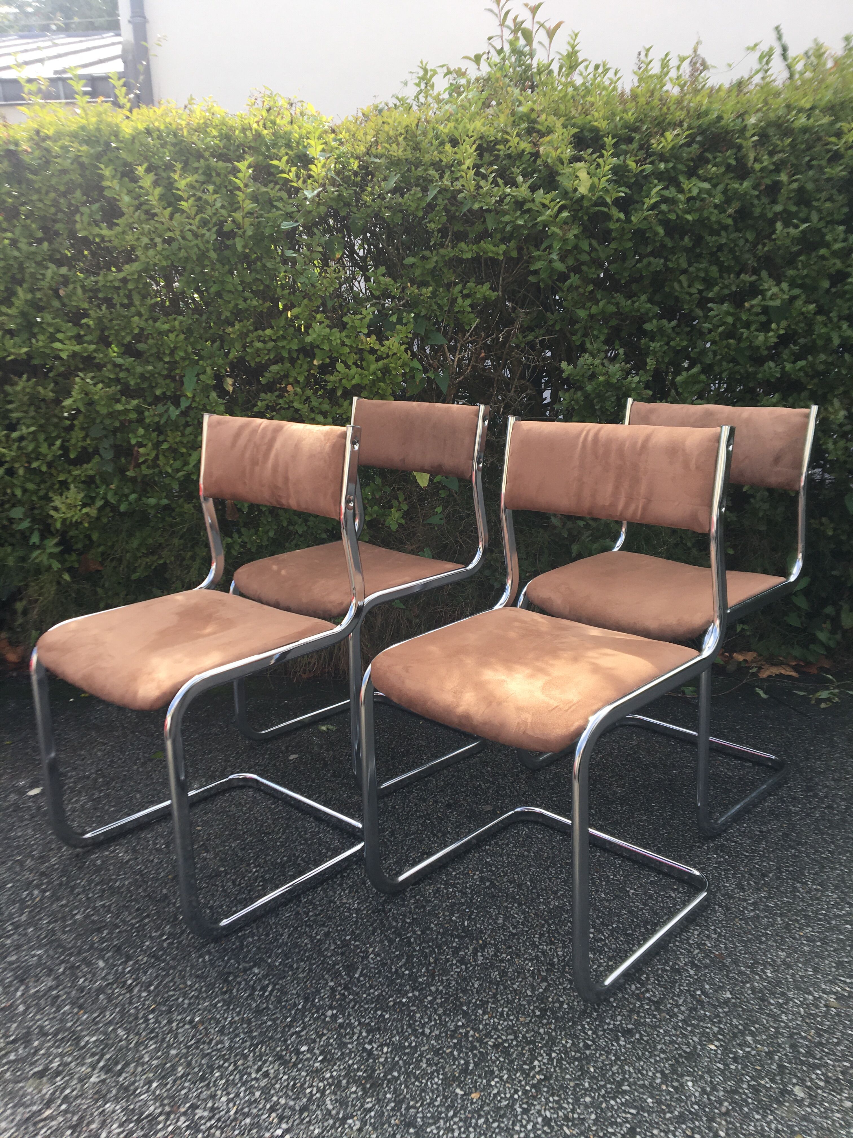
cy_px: 569
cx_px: 426
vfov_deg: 61.7
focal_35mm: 29
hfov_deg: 48.2
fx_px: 953
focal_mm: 4.15
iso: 25
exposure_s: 1/605
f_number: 2.2
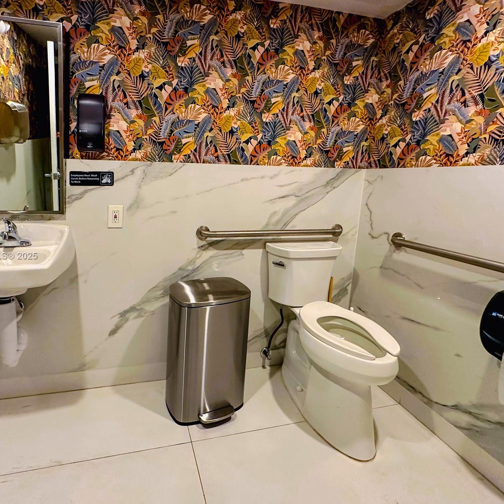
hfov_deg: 83.9
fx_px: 280
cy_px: 257
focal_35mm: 17
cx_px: 245
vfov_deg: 84.0
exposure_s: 1/60
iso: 400
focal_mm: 2.22
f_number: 2.2
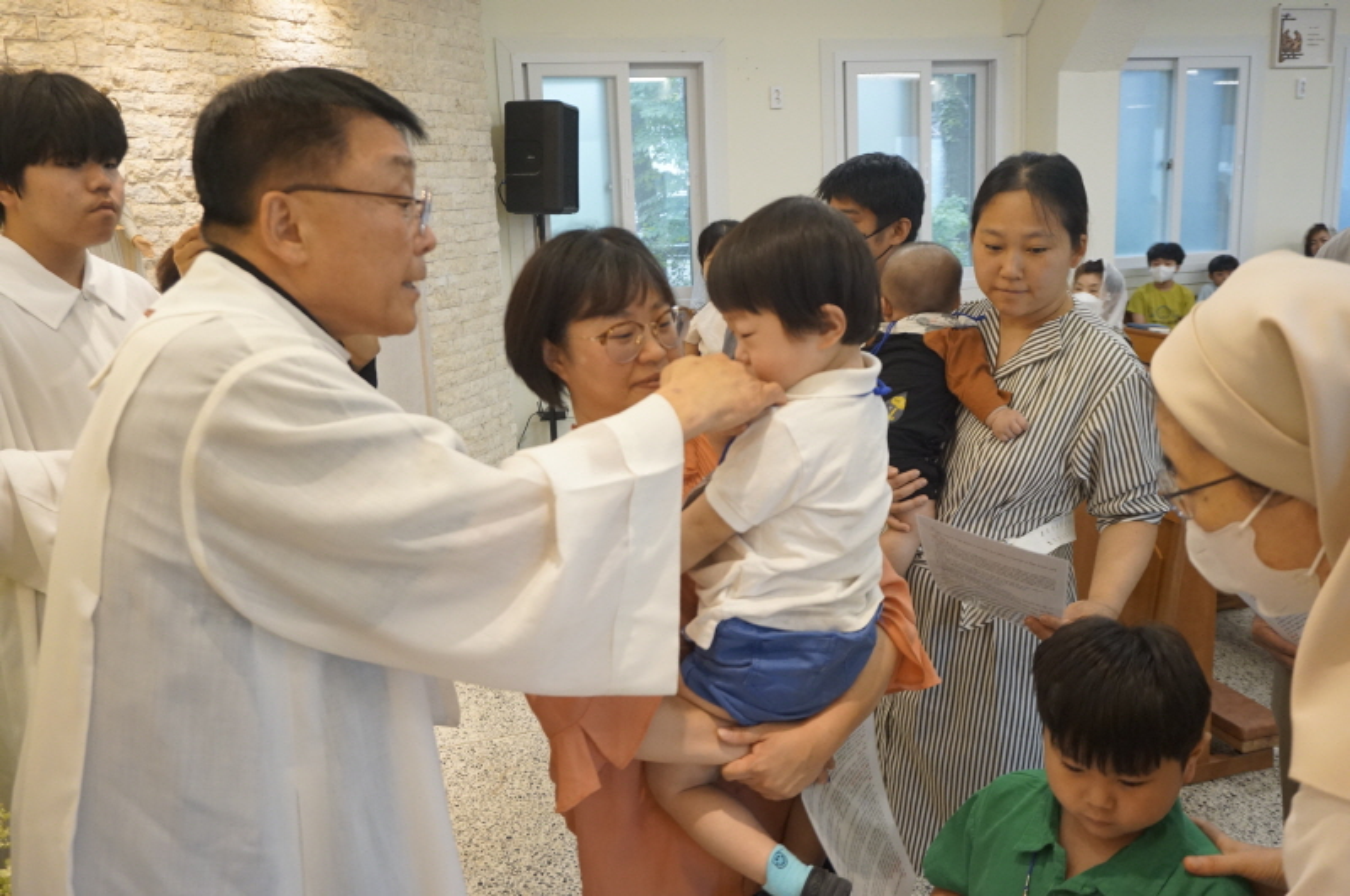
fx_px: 1123
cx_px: 675
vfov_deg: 43.5
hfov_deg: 62.0
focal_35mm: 30
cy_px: 448
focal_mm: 20
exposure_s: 1/160
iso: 1250
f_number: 4
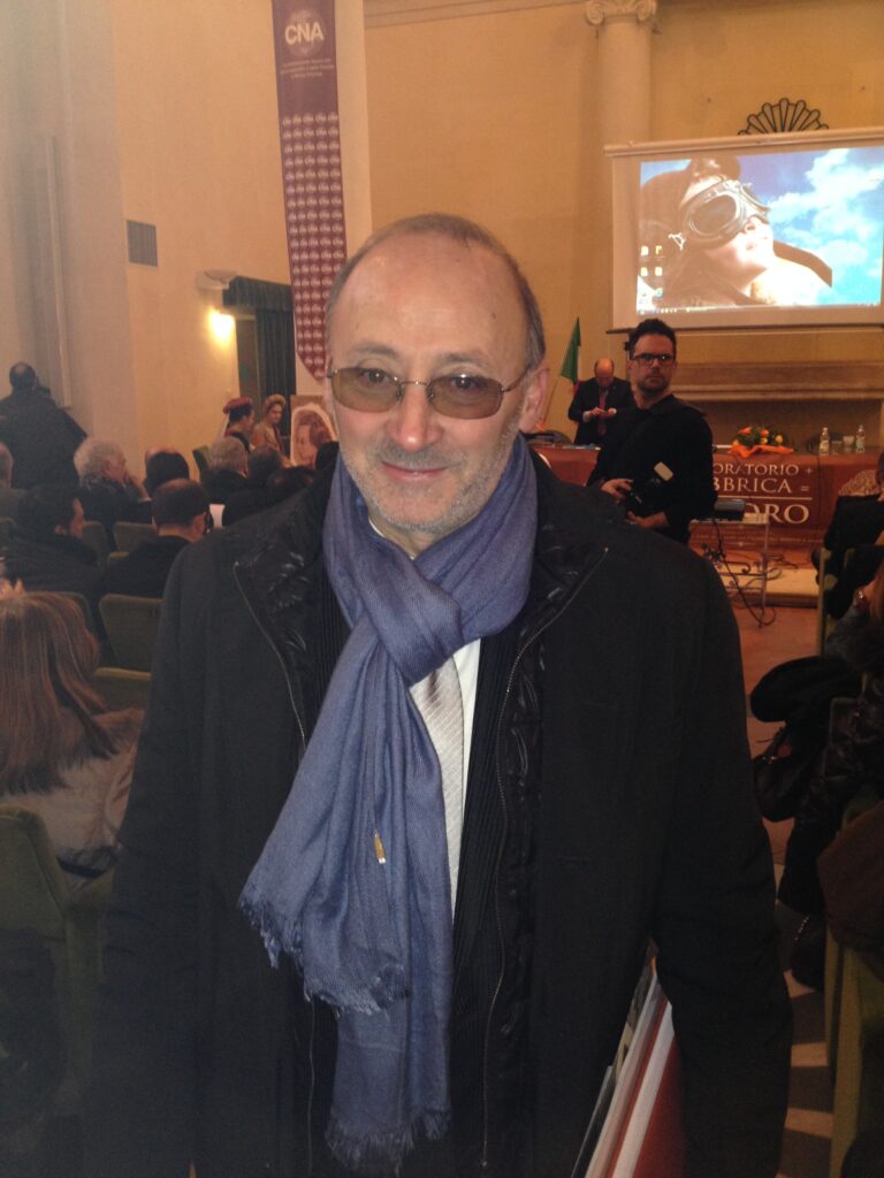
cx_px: 442
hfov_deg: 40.7
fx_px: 1192
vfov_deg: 52.6
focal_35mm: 35
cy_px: 589
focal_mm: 4.28
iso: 100
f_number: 2.4
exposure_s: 1/16
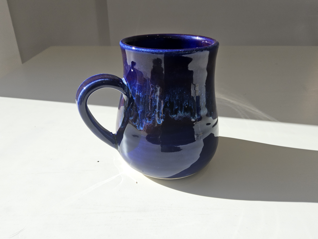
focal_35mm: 23
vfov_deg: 58.9
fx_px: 211
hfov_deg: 73.9
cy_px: 120
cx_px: 159
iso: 64
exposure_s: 1/120
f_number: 2
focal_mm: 3.08
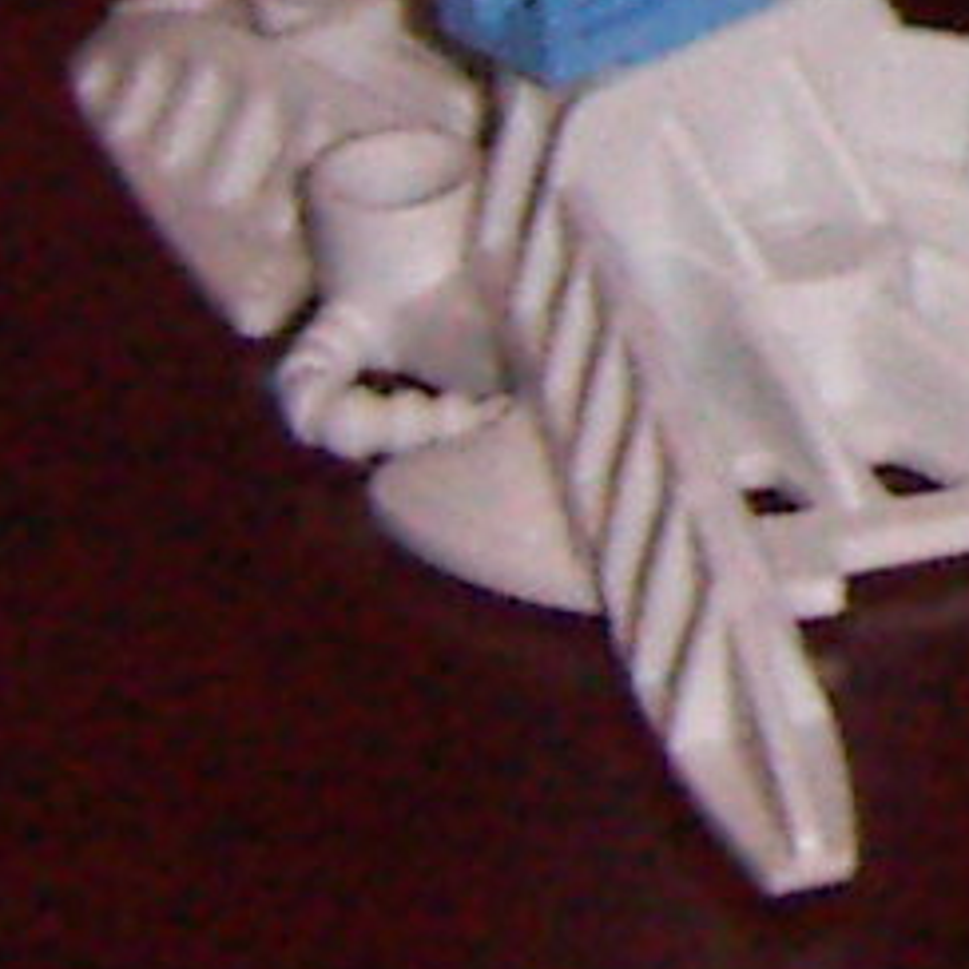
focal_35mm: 446
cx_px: 3713
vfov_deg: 3.8
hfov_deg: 3.7
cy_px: -1739
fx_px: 14125
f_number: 6.7
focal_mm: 8
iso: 200
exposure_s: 1/60
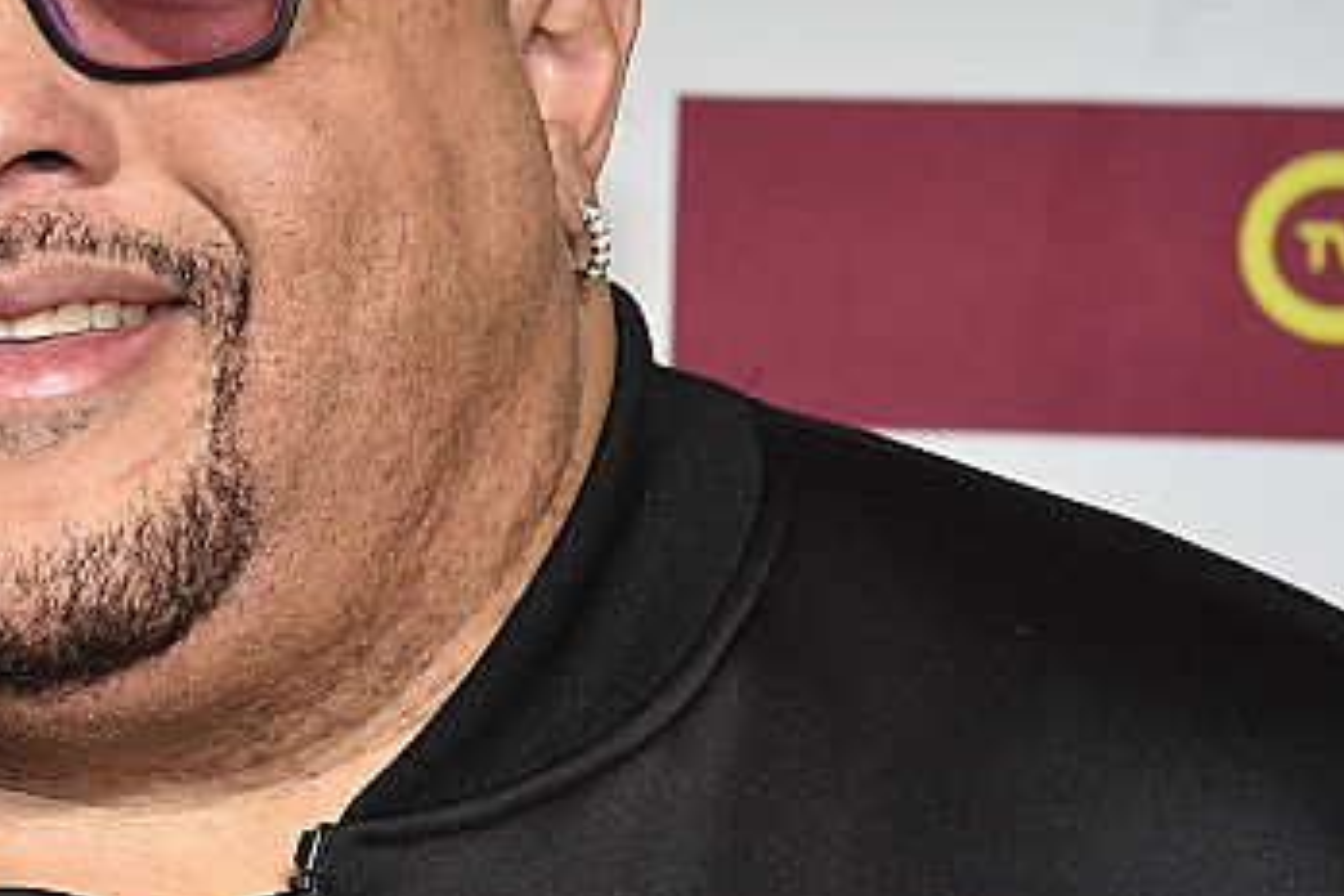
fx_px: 7690
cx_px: -467
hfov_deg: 9.8
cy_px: 417
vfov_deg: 6.7
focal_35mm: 206
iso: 1250
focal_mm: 70
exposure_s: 1/80
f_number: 6.3
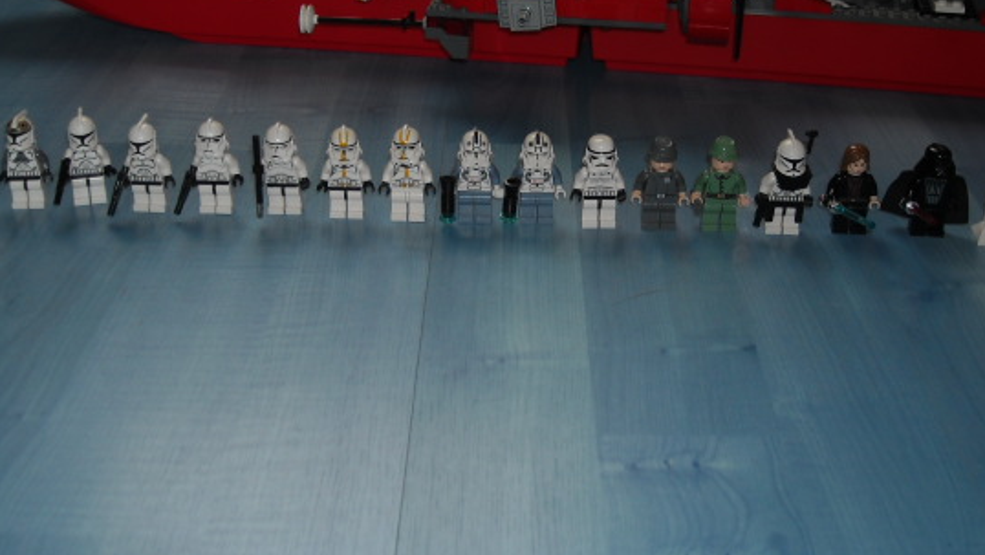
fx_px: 1489
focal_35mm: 57
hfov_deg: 36.6
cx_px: 465
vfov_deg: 21.1
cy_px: 238
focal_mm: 7.1
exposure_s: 1/76
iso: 64
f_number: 3.1
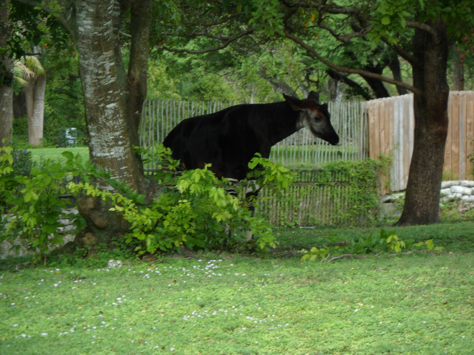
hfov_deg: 7.3
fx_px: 3697
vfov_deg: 5.5
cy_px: 178
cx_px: 237
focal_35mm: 270
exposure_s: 1/90
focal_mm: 46.8
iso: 80
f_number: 5.9
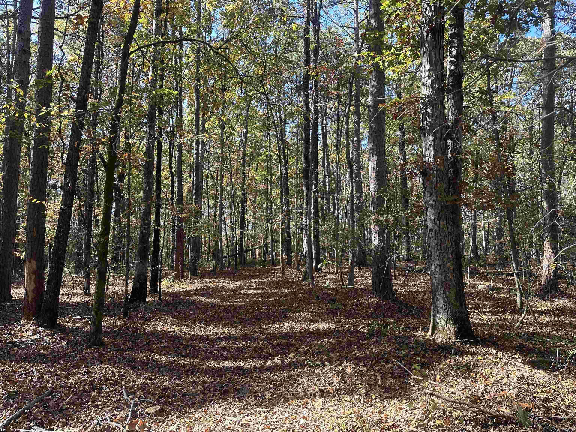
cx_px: 288
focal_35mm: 24
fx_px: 399
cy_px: 216
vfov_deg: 56.8
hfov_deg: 71.6
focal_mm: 6.86
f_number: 1.78
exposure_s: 1/260
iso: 80
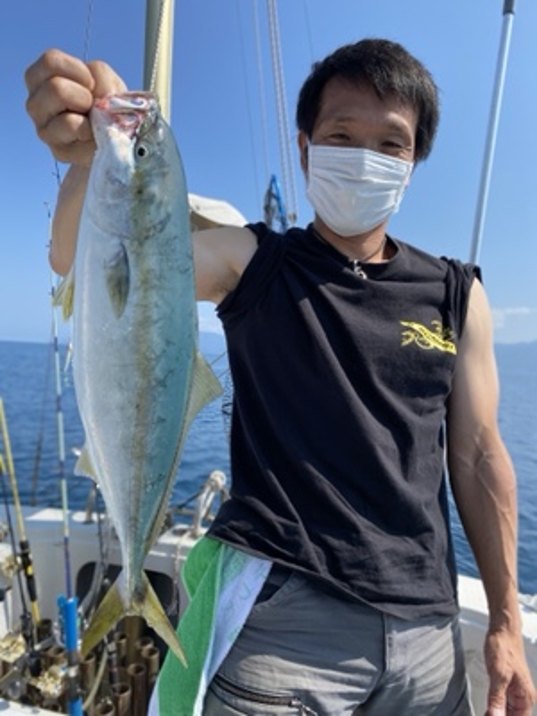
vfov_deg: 67.3
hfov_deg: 53.1
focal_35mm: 26
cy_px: 358
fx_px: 538
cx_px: 268
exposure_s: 1/2410
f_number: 1.8
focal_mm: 4.25
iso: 32
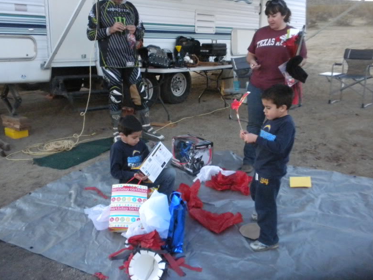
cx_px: 187
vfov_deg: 37.7
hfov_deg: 49.0
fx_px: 409
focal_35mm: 38
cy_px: 143
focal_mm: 6.6
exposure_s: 1/108
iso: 800
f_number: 3.5
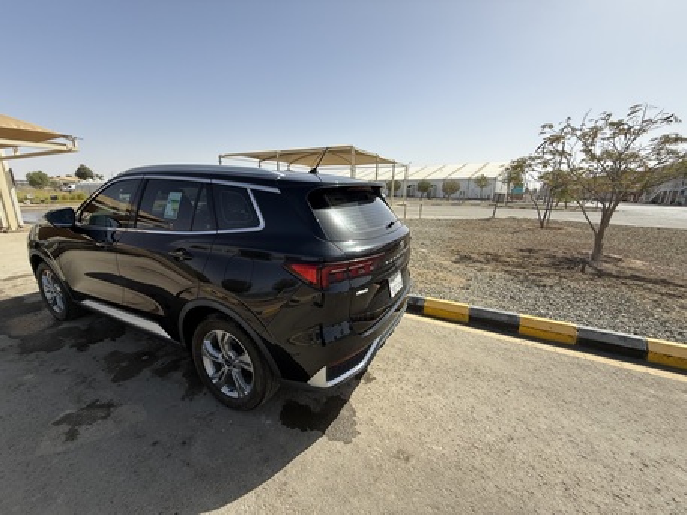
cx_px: 344
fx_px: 278
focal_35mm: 14
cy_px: 258
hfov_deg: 102.0
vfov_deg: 85.7
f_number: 2.2
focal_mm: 2.22
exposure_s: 1/1848
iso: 50
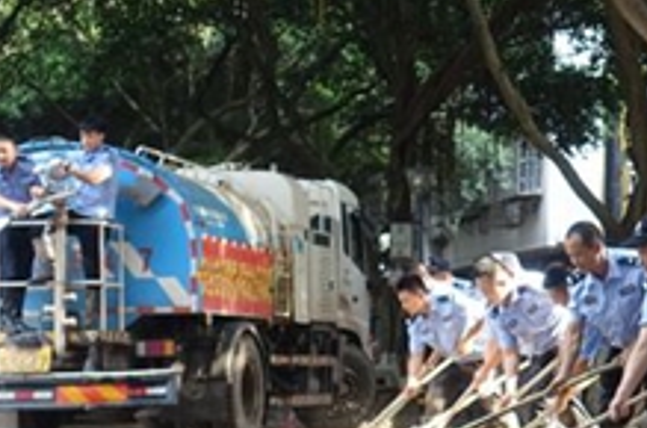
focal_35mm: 123
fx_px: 2206
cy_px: 316
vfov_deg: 11.1
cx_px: 830
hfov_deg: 15.9
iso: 640
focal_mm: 15.52
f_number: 2.8
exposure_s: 1/320
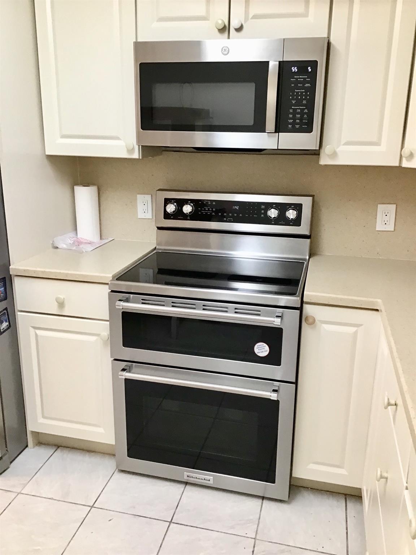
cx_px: 208
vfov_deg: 58.4
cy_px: 278
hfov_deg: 45.4
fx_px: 497
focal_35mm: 31
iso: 80
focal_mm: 3.3
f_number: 2.4
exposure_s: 1/30
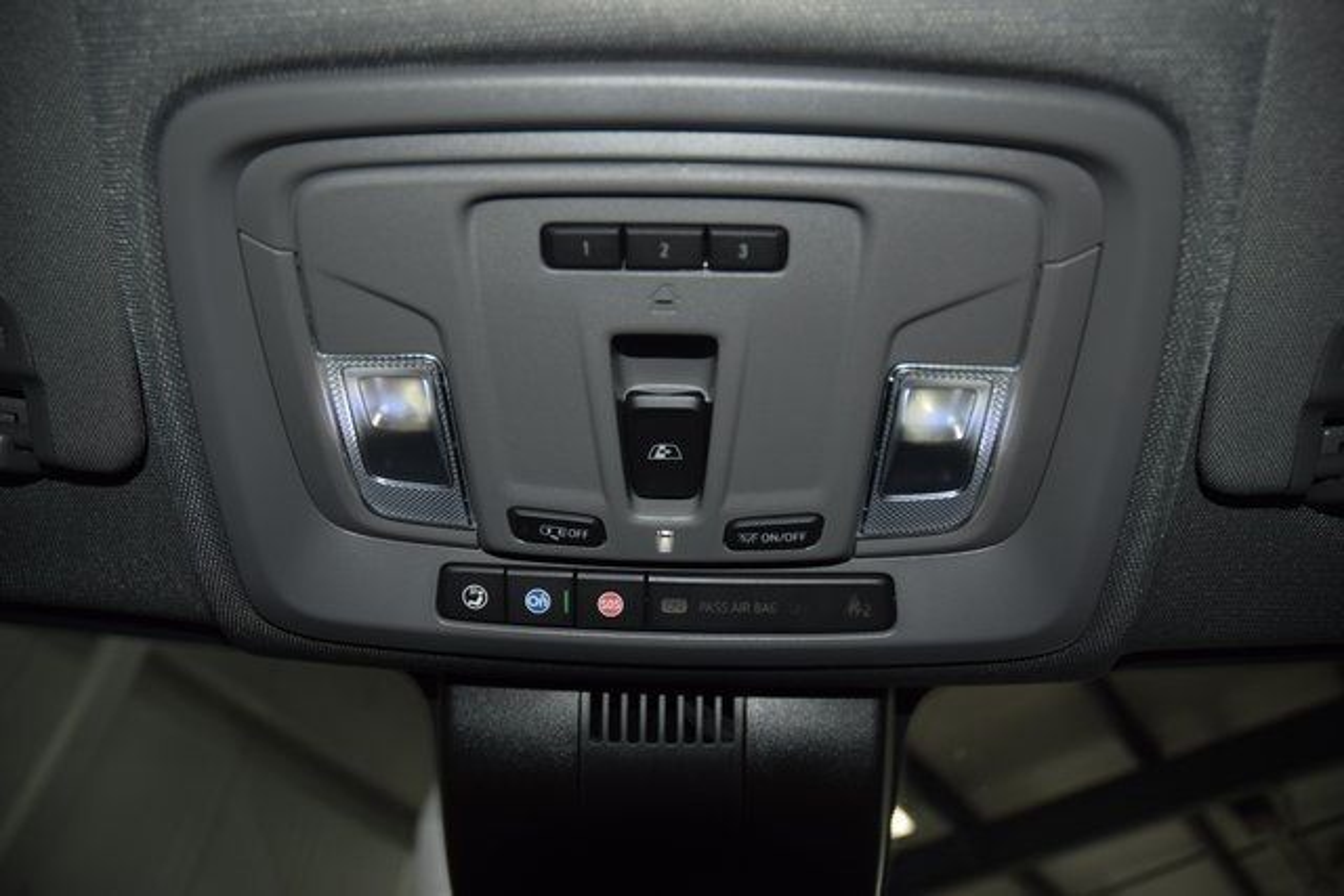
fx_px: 1008
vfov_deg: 48.0
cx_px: 672
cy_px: 448
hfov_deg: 67.4
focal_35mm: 27
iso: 280
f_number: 3.5
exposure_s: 1/125
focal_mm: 18
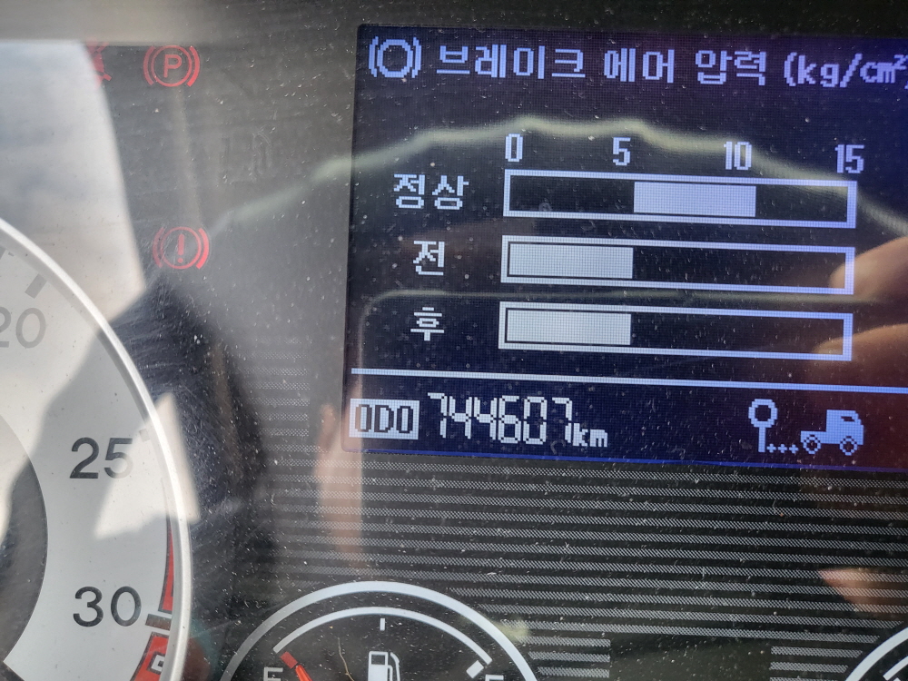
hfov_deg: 67.3
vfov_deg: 53.1
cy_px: 340
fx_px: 682
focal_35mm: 26
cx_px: 454
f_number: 1.8
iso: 160
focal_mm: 4.25
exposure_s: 1/120
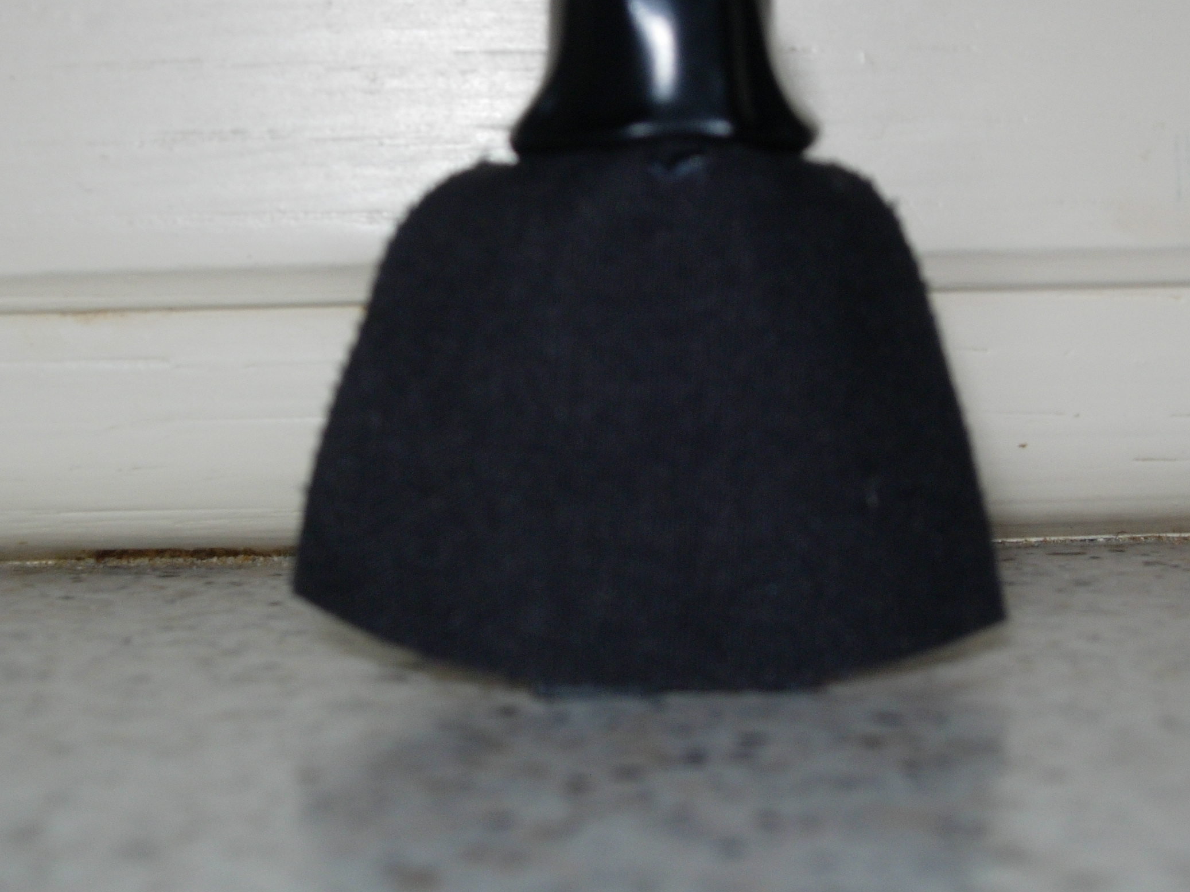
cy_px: 345
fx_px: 3094
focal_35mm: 90
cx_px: 670
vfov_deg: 16.4
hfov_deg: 21.8
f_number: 6.3
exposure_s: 1/64
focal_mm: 14.9
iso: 79
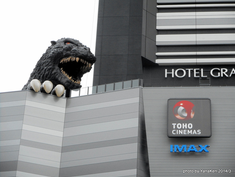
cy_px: 89
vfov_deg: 12.6
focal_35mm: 118
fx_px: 801
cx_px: 118
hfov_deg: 16.7
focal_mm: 20.9
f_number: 5.9
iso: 140
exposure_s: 1/250
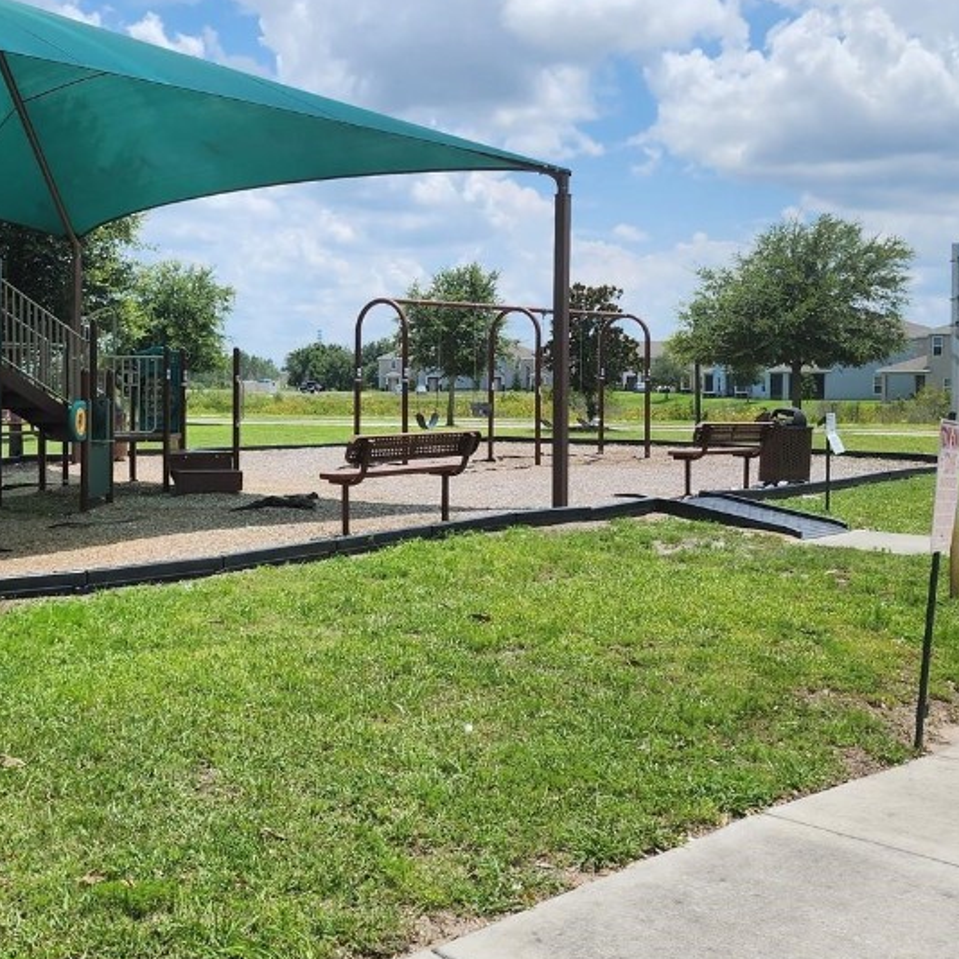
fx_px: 1222
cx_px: 219
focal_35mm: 39
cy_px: 406
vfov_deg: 42.7
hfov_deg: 41.3
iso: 12
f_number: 1.8
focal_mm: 6.4
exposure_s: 1/1402
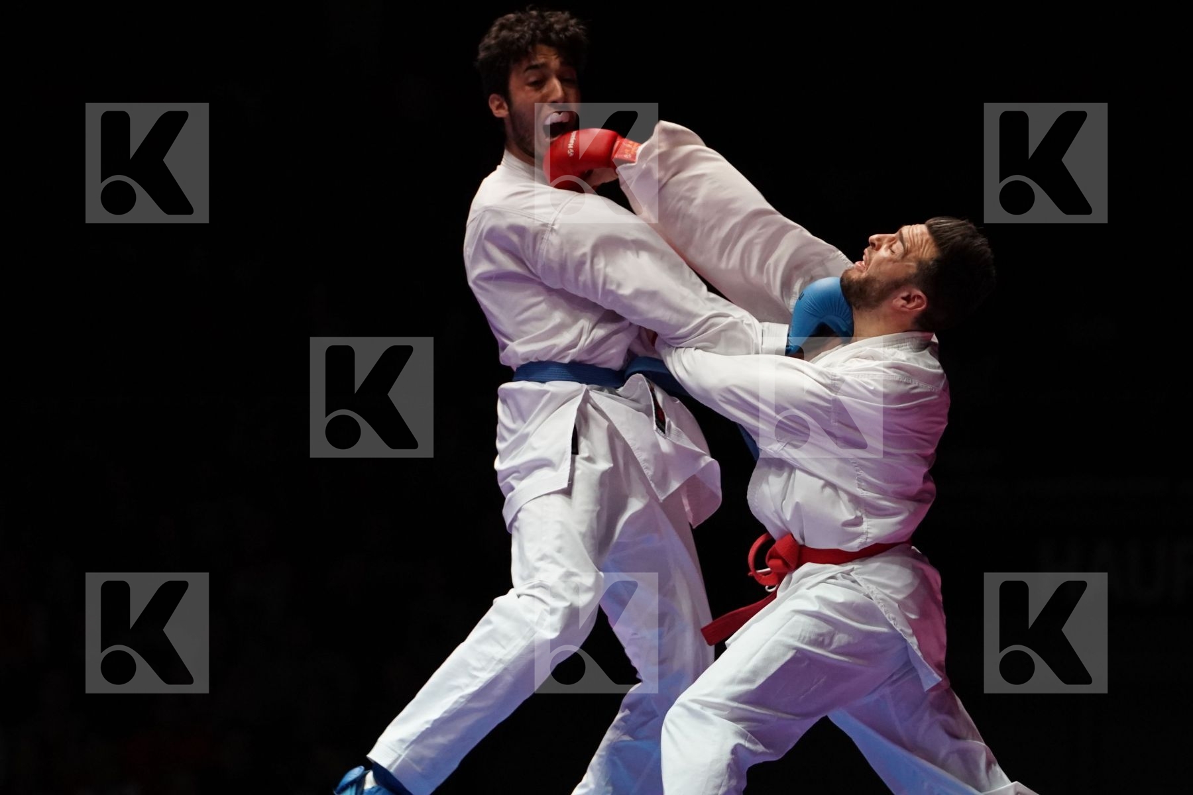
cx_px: 596
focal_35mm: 198
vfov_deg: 6.9
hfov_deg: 10.4
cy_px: 398
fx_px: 6561
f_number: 2.8
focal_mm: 132
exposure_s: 1/1000
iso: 3200
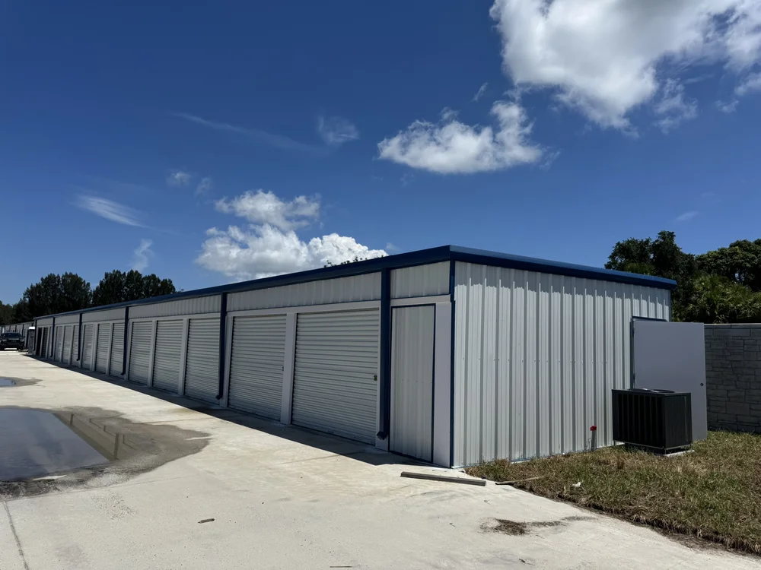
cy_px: 285
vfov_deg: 56.8
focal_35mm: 24
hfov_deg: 71.6
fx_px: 528
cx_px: 380
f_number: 1.78
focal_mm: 6.76
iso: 80
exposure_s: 1/10417
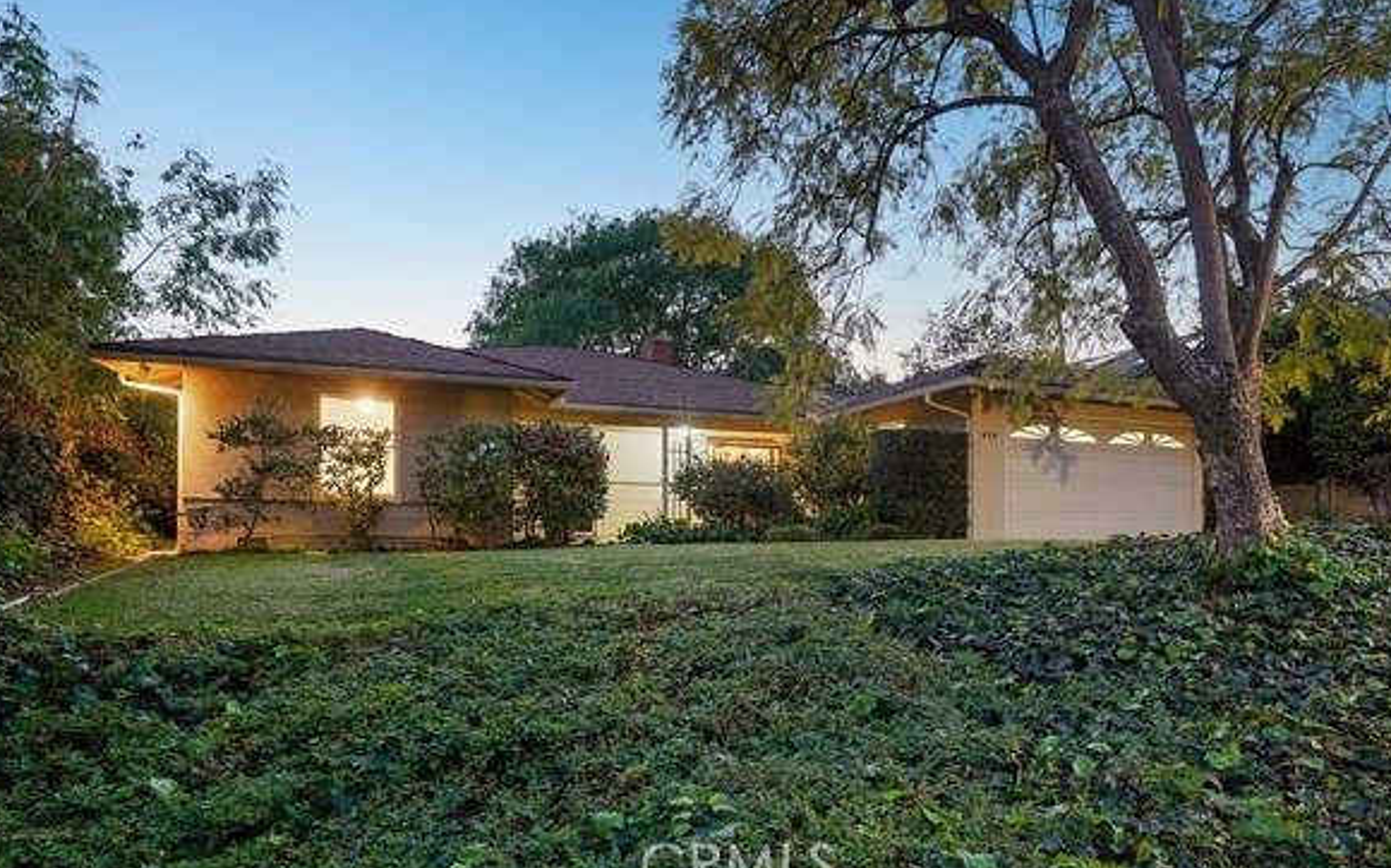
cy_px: 388
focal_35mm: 18
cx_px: 734
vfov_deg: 64.8
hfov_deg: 91.0
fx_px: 682
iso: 800
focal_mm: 16
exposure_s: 1.6
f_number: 8
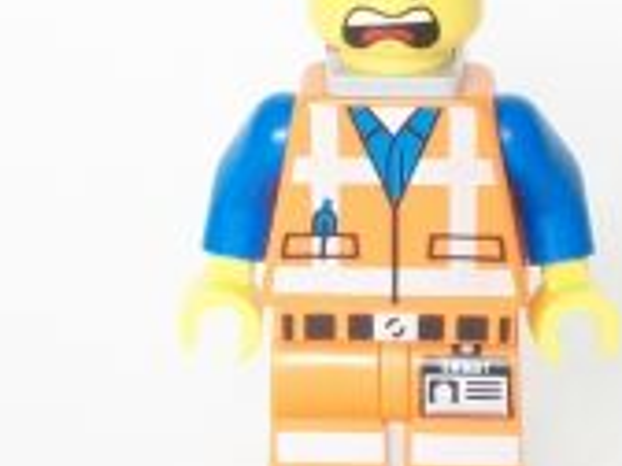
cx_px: 441
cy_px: 196
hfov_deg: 6.7
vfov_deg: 5.1
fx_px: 5283
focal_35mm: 294
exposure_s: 1/2.5
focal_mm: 13.7
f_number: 4.6
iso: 160
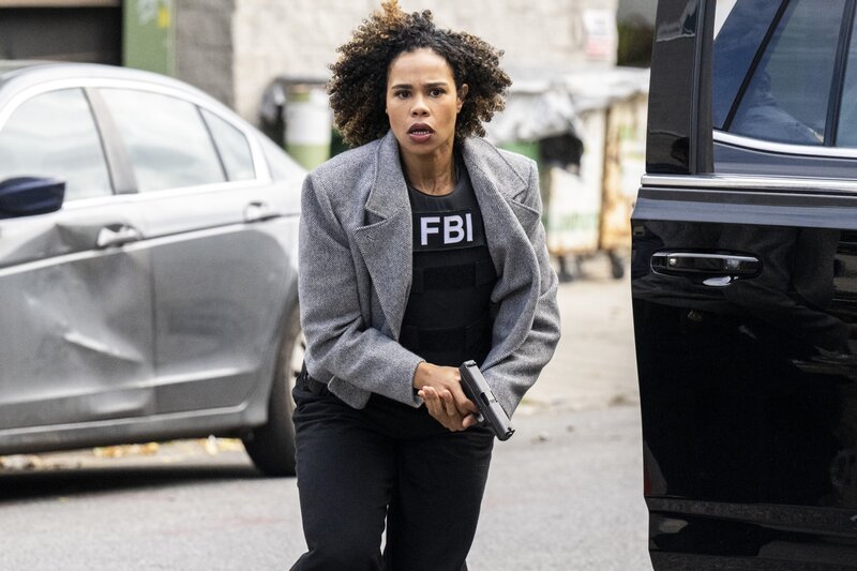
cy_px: 286
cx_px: 428
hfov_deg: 8.1
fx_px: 6069
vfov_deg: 5.4
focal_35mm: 255
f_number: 5.6
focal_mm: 170
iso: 4000
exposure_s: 1/4000
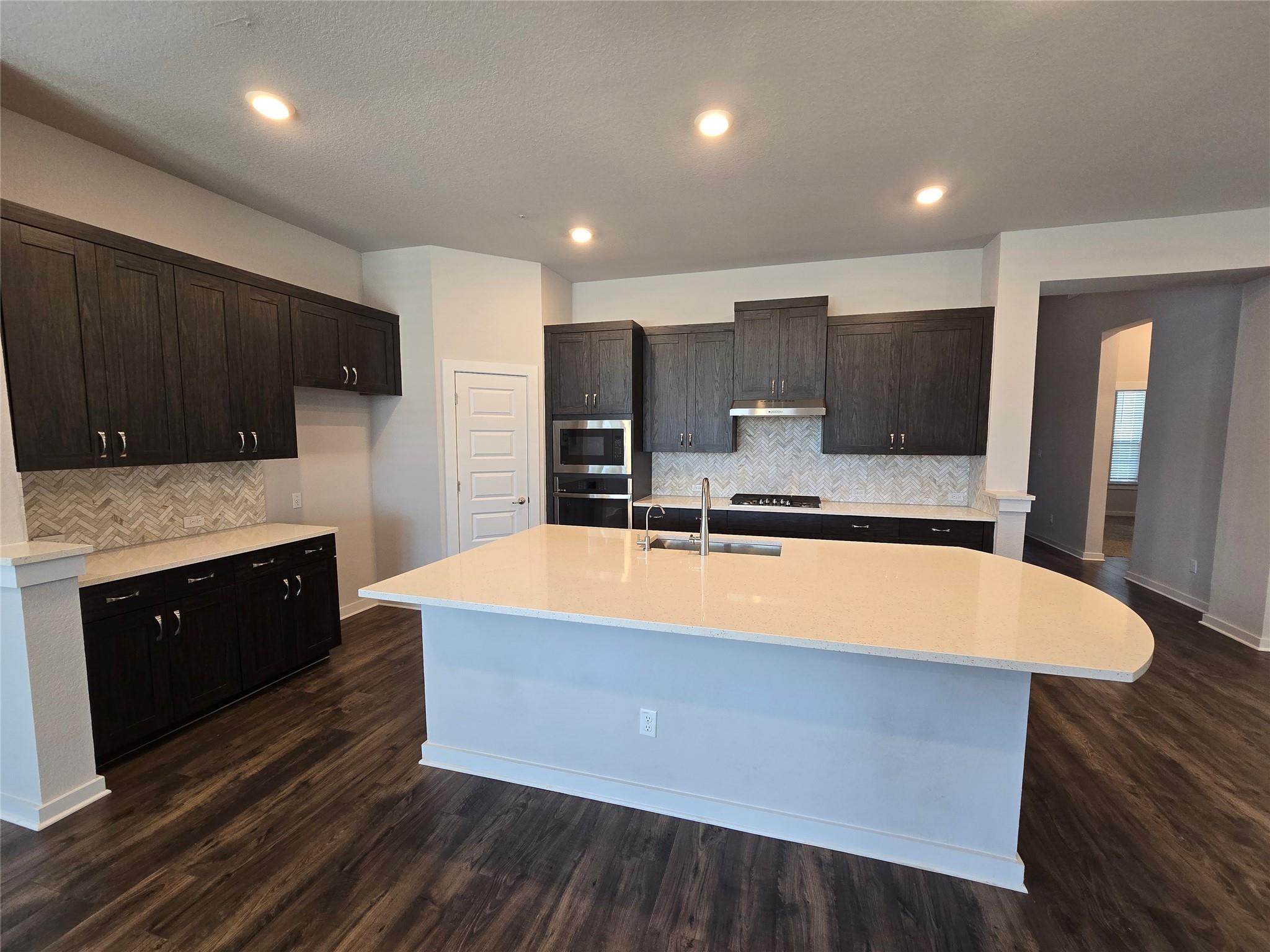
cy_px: 476
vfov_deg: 89.9
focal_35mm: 13
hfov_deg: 106.2
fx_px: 477
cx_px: 635
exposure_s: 1/60
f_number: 2.2
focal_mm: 2.2
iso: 160
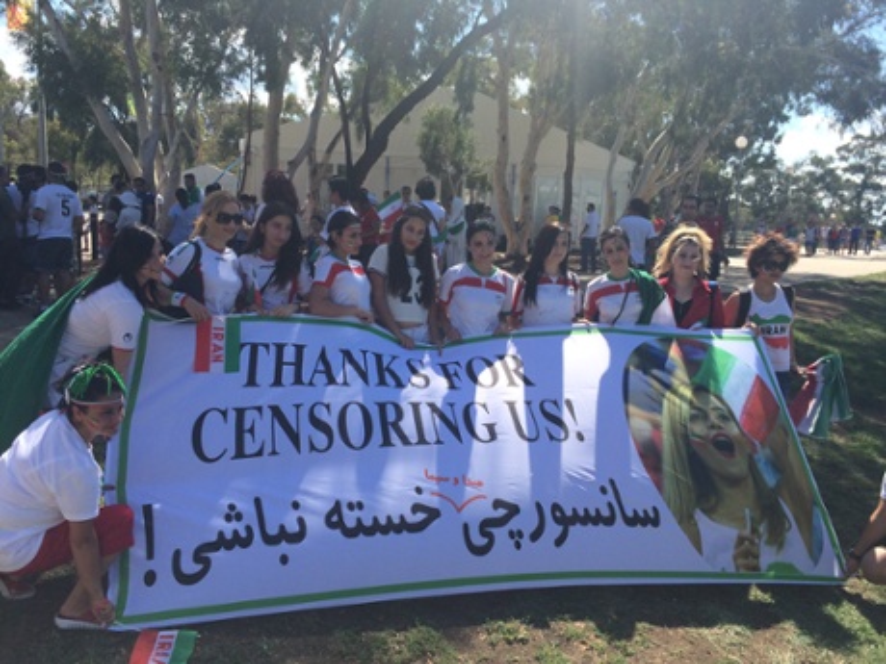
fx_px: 742
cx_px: 443
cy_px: 332
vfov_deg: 48.2
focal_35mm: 29
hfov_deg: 61.7
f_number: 2.2
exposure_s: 1/1466
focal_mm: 4.15
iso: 32
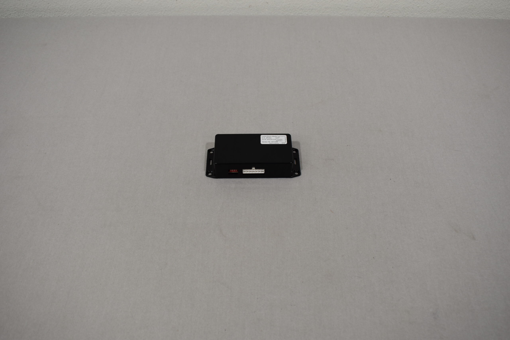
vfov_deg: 36.9
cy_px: 170
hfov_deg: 53.1
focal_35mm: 36
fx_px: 510
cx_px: 255
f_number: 5.6
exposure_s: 1/125
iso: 320
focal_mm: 24
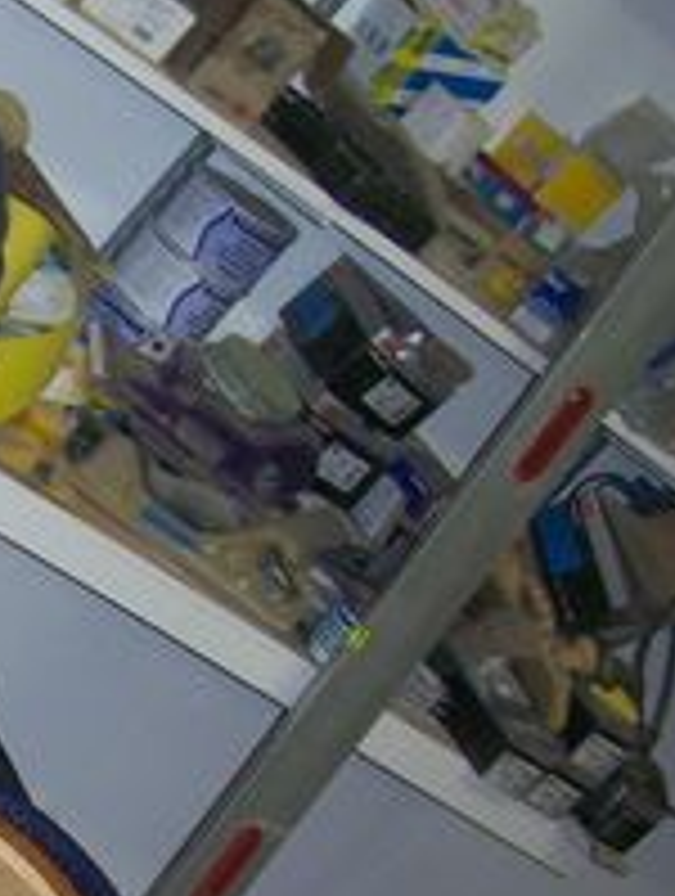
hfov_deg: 11.6
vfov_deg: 15.9
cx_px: -387
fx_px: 3162
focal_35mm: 122
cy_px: 842
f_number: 2.8
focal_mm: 6.3
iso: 80
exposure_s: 1/60
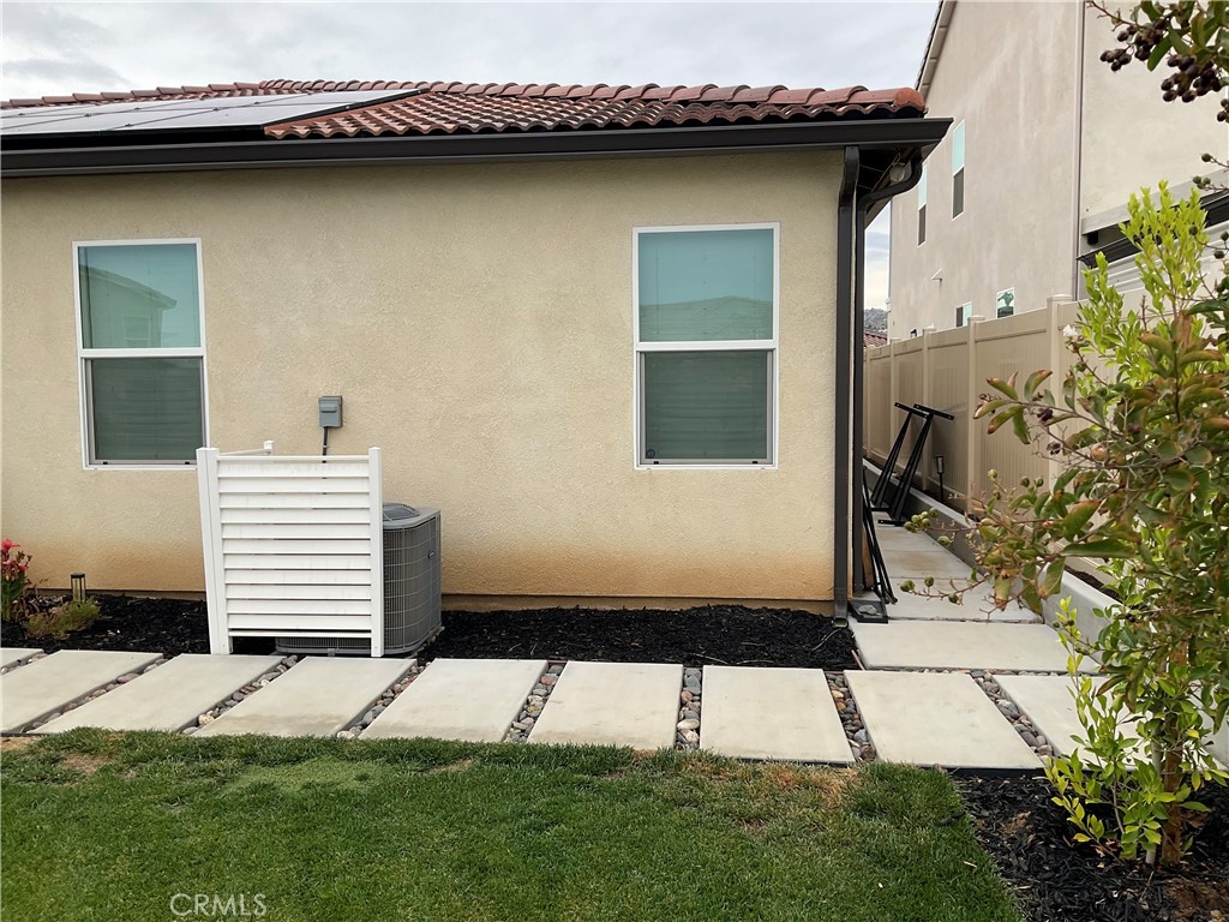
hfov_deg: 61.7
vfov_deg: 48.2
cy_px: 461
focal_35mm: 29
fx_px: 1030
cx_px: 614
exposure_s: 1/465
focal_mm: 3
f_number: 1.8
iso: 16
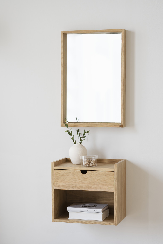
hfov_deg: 16.1
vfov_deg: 23.9
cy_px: 122
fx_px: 577
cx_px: 82
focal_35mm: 85
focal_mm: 85
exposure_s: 1/80
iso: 250
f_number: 2.8
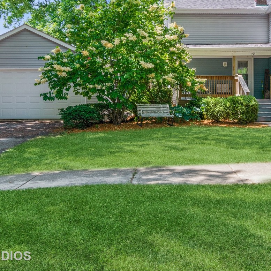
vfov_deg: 42.2
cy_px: 87
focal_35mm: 39
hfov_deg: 42.1
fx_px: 345
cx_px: 188
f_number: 9
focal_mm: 15
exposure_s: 1/30
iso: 100
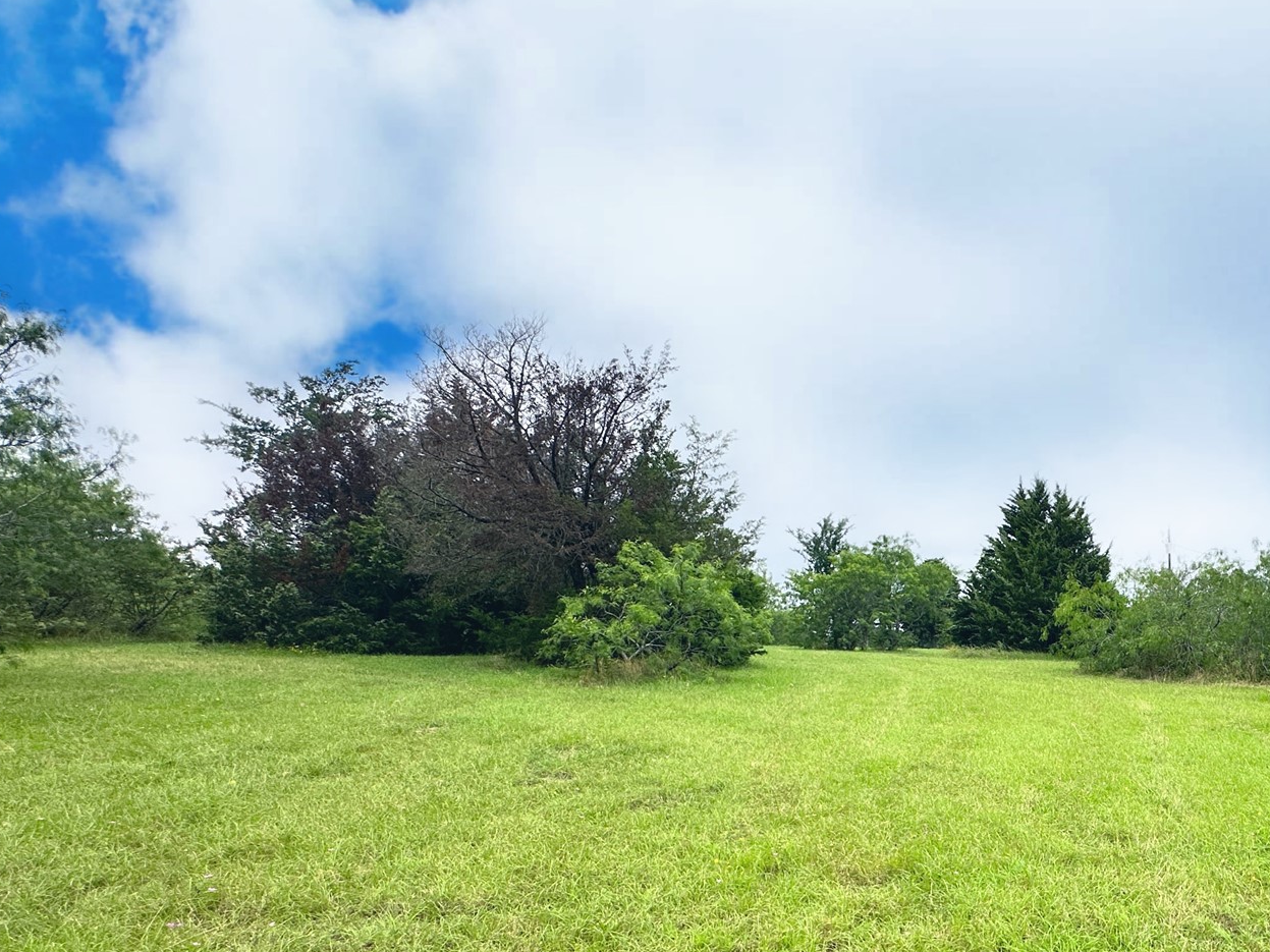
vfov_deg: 55.8
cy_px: 723
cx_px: 1011
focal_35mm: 23
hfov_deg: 67.2
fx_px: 844
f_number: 2.2
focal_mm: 2.22
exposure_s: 1/2257
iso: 40
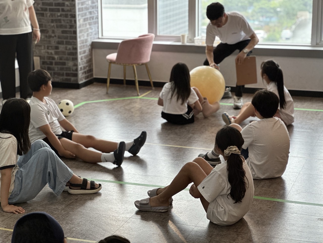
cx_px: 162
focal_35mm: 77
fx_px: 718
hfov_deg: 25.3
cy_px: 122
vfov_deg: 19.1
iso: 125
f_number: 2.8
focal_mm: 9
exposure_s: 1/40
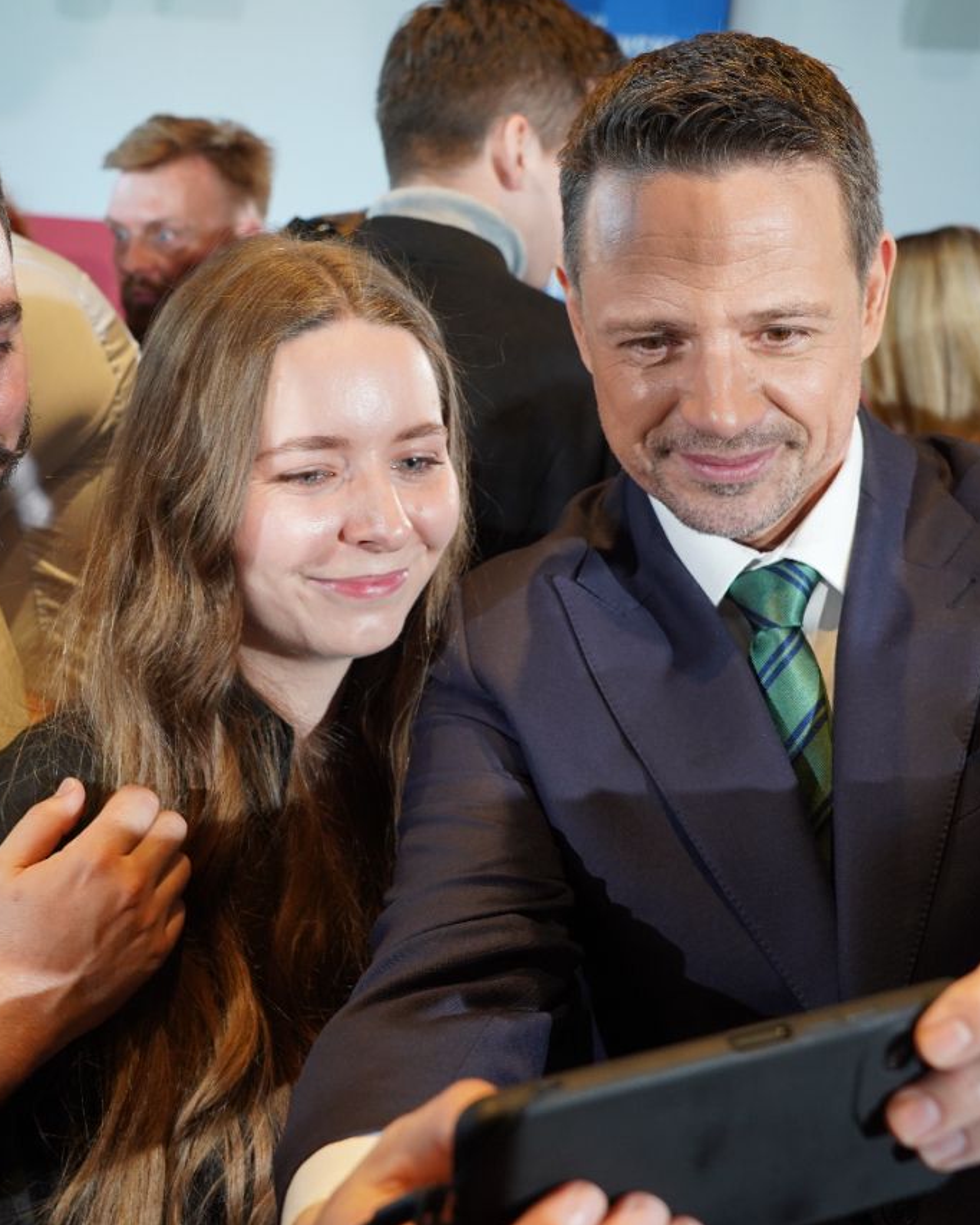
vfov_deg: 37.3
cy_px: 610
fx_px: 1813
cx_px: 382
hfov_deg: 30.2
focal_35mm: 50
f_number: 5.6
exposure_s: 1/100
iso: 1250
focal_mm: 35
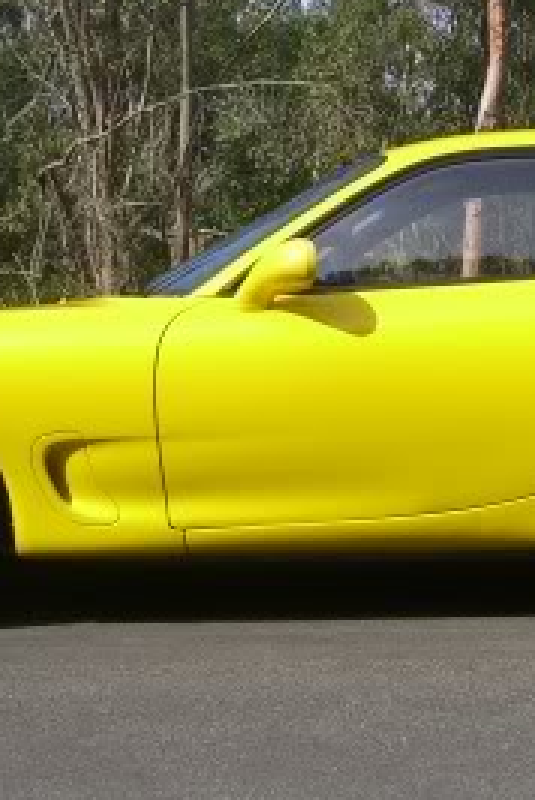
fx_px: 2112
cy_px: 394
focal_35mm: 95
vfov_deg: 21.4
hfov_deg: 14.4
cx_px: 433
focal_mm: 7.9
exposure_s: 1/800
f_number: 2.8
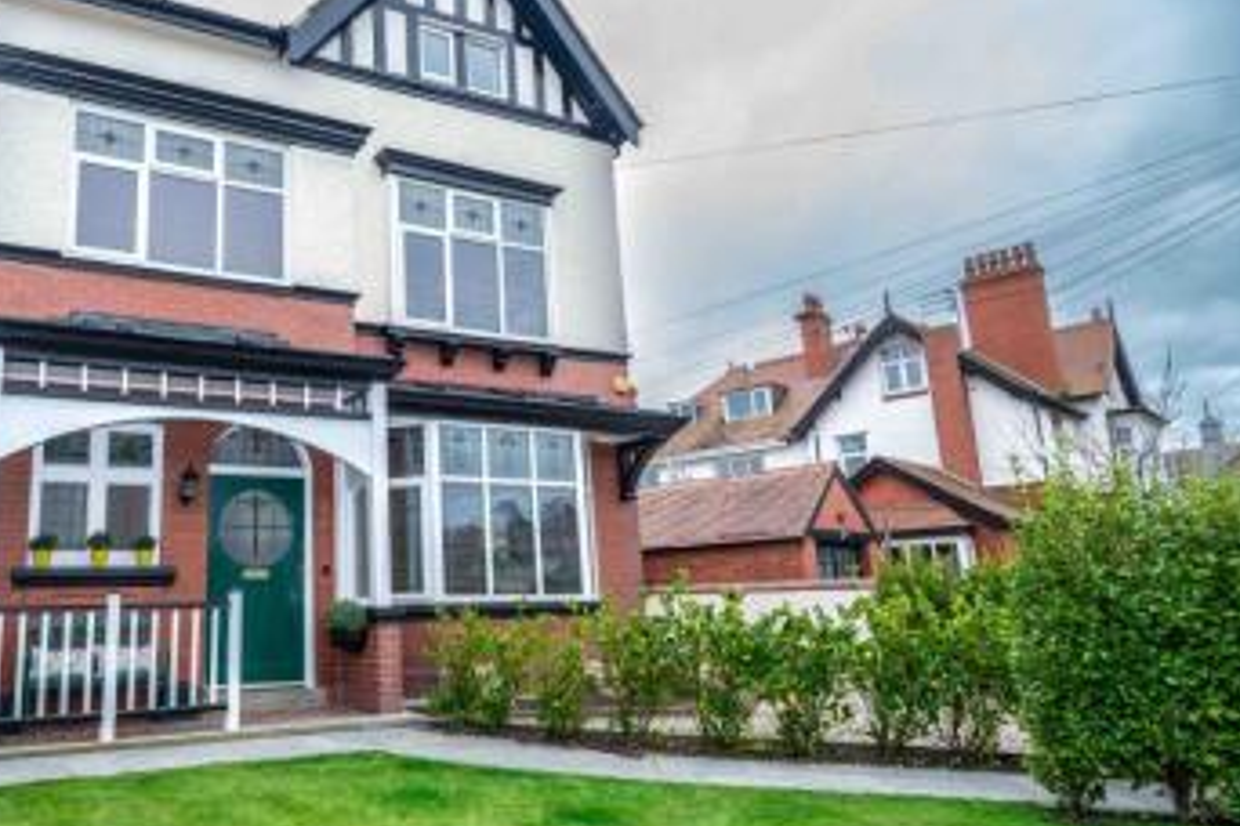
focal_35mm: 25
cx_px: 397
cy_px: 415
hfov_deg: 69.1
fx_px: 861
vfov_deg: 51.3
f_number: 10
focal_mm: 18
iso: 250
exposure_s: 1/20
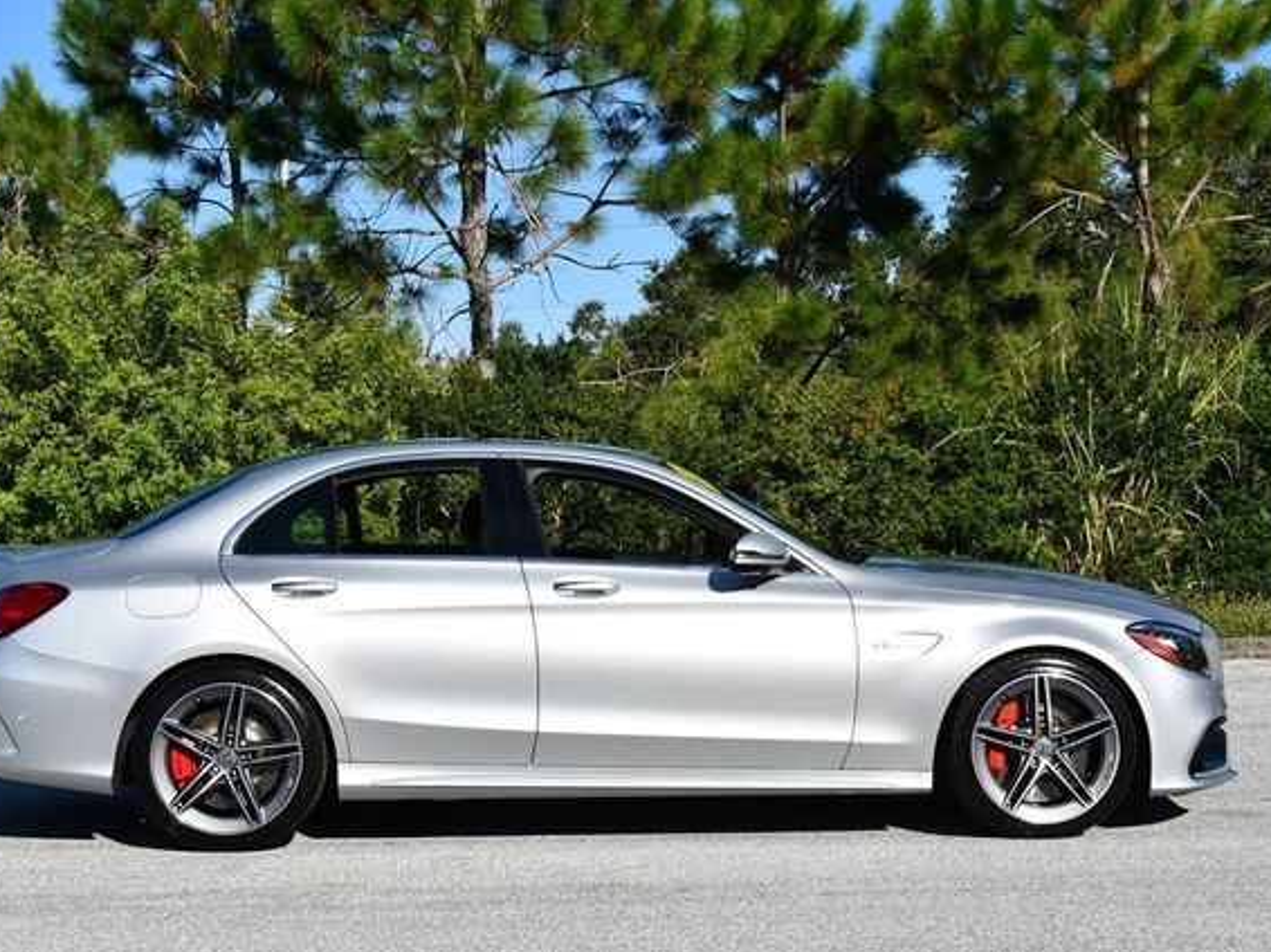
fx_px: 2716
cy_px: 478
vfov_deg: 19.9
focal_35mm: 74
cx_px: 613
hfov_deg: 26.3
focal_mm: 34
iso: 100
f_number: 9
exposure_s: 1/400
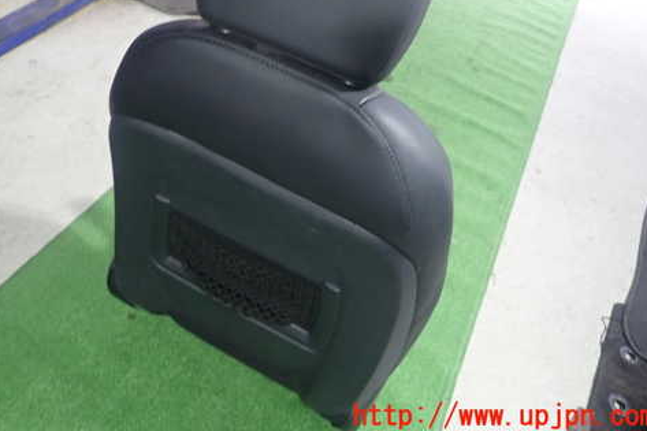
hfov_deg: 56.7
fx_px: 593
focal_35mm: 33
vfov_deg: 39.2
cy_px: 126
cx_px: 252
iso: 250
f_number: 2
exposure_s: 1/30
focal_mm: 4.5
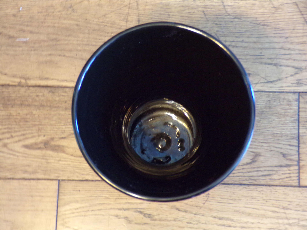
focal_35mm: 86
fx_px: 763
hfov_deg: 22.8
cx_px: 154
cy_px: 115
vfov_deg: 17.2
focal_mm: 15.4
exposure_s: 1/5
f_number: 4
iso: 400
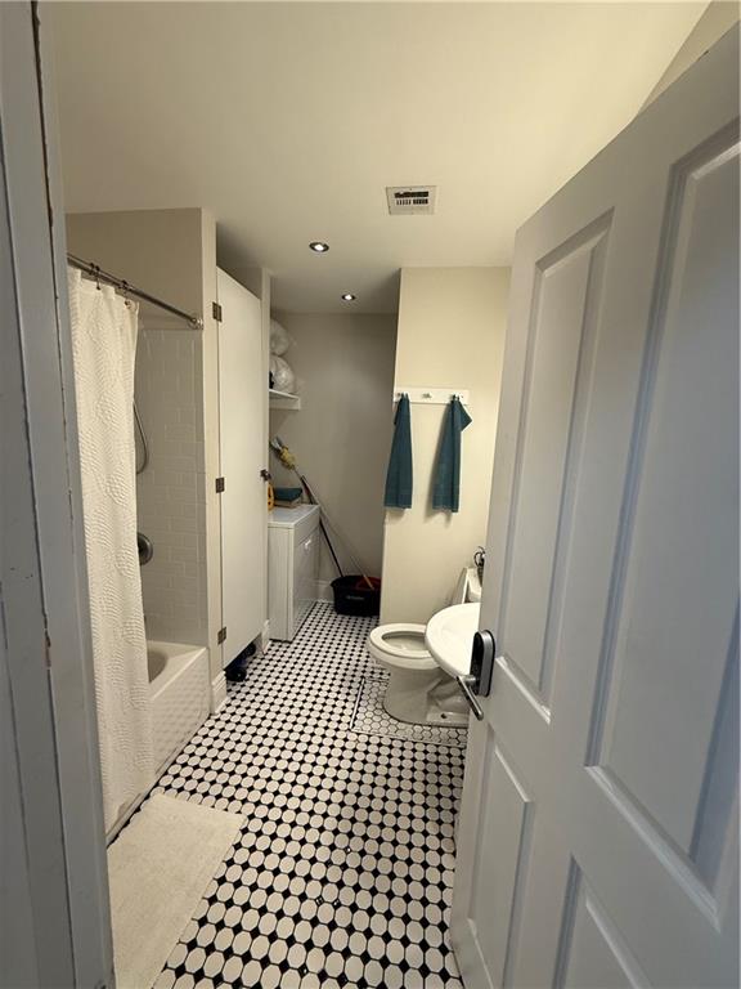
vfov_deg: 102.1
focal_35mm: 14
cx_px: 370
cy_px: 494
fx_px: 400
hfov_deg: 85.7
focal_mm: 2.22
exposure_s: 1/120
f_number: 2.2
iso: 125
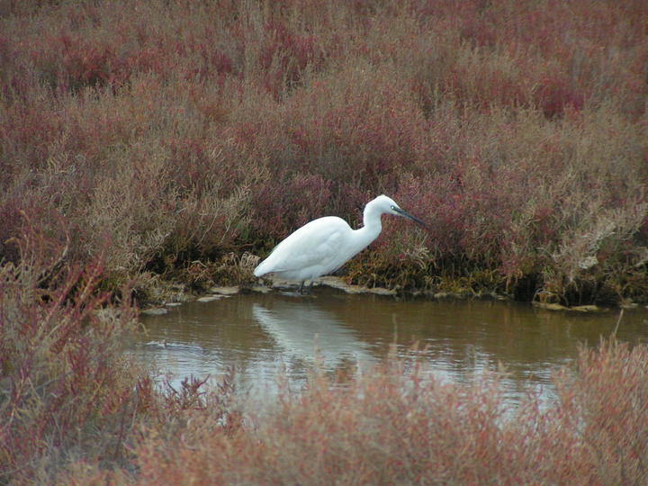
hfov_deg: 7.0
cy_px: 243
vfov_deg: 5.3
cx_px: 324
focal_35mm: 283
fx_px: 5298
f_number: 3.5
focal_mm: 43.3
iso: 200
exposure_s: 1/320
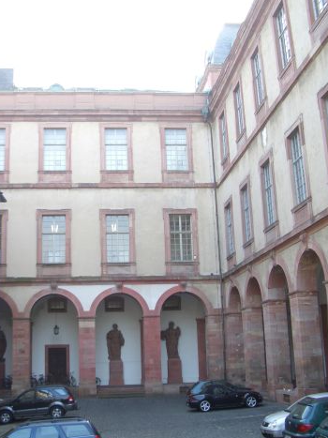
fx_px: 569
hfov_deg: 32.0
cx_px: 127
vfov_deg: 42.1
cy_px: 216
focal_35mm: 45
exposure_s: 1/80
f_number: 2.6
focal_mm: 5.8
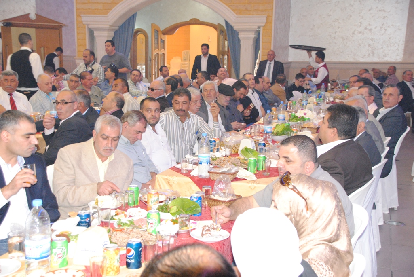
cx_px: 207
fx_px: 553
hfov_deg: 41.1
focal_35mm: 48
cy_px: 138
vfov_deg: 28.1
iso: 1600
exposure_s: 1/60
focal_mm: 32
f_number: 5.6
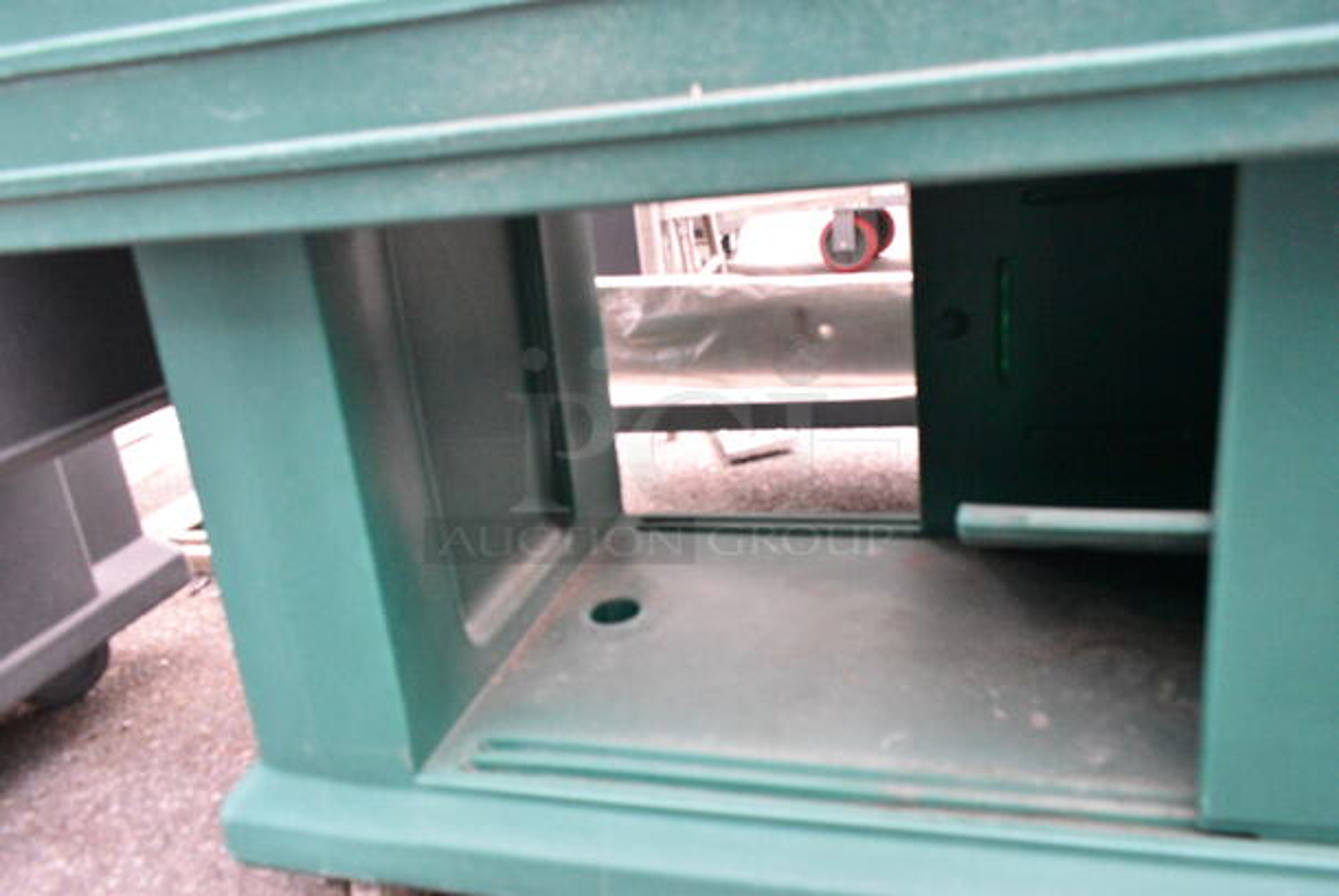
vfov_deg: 48.0
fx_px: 1005
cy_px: 448
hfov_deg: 67.3
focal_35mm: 27
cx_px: 670
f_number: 7.1
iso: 6400
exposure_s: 1/200
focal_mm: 18
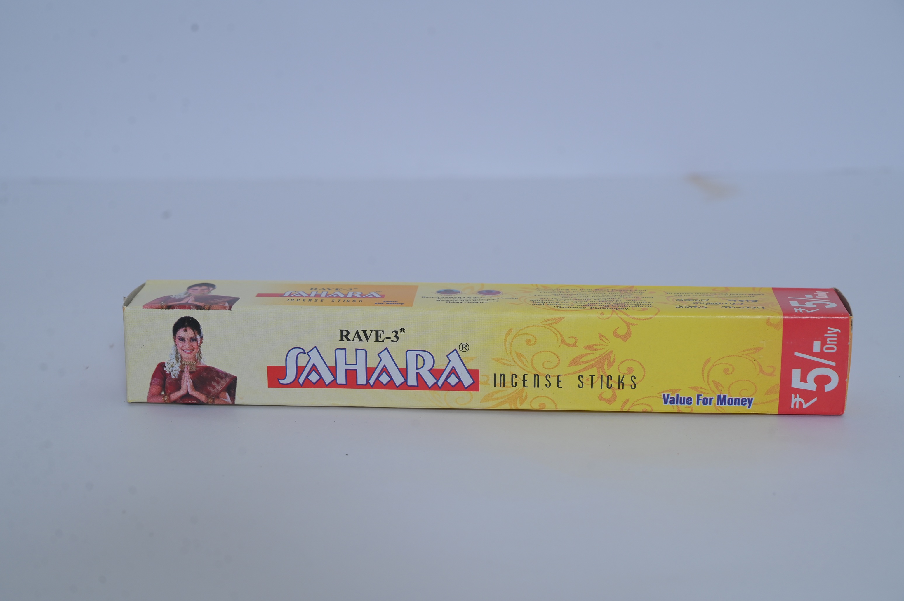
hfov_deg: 28.9
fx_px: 1757
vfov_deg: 19.4
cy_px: 300
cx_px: 452
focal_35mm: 70
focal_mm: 70
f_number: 8
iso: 160
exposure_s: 1/125
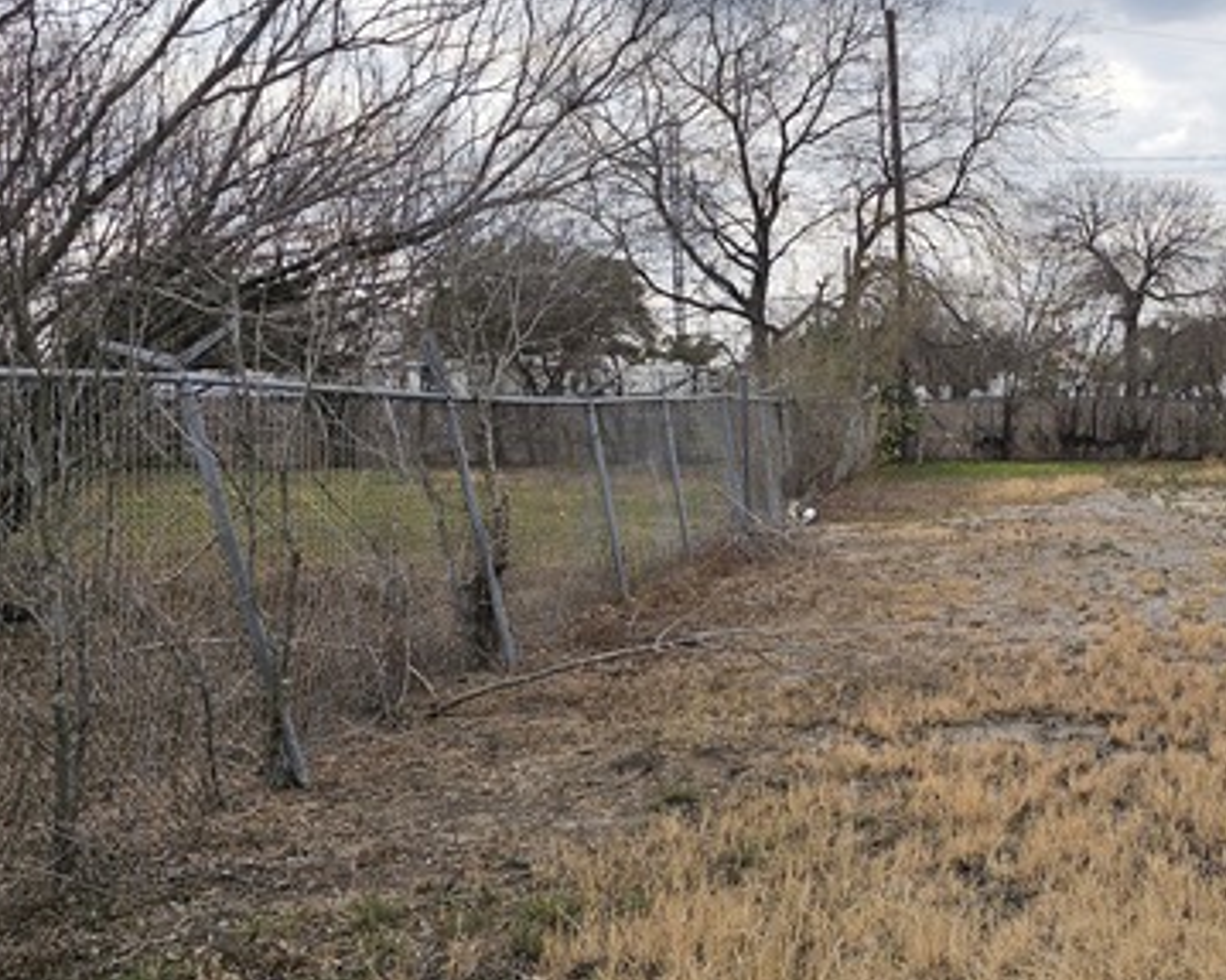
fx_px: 1451
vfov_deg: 37.0
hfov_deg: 43.5
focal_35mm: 40
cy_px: 635
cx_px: 994
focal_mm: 6.3
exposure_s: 1/405
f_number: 1.7
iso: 10
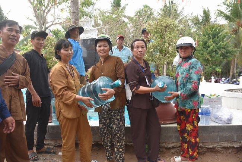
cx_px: 121
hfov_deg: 73.7
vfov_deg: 53.2
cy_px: 81
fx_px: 161
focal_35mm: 24
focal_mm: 24
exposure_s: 1/125
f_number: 5.6
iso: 400
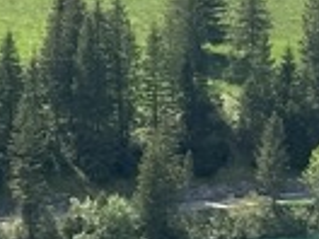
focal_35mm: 373
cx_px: -155
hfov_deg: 5.3
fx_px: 3437
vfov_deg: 4.0
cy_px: 321
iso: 64
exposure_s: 1/1953
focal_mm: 6.86
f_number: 1.78
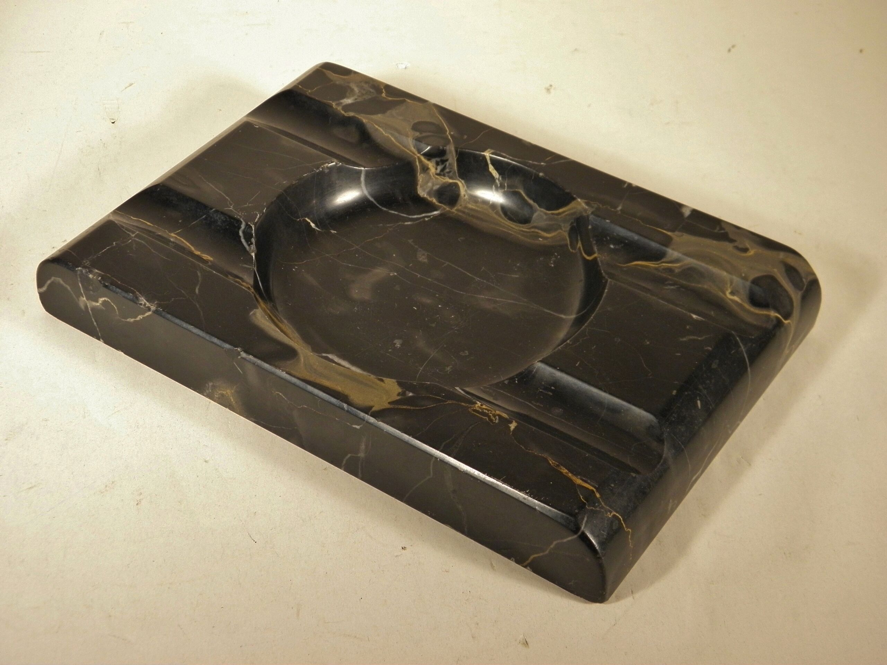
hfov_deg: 35.5
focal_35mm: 54
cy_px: 332
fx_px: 1384
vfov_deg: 27.0
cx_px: 444
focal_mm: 9.7
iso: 200
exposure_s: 1/40
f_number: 4.1
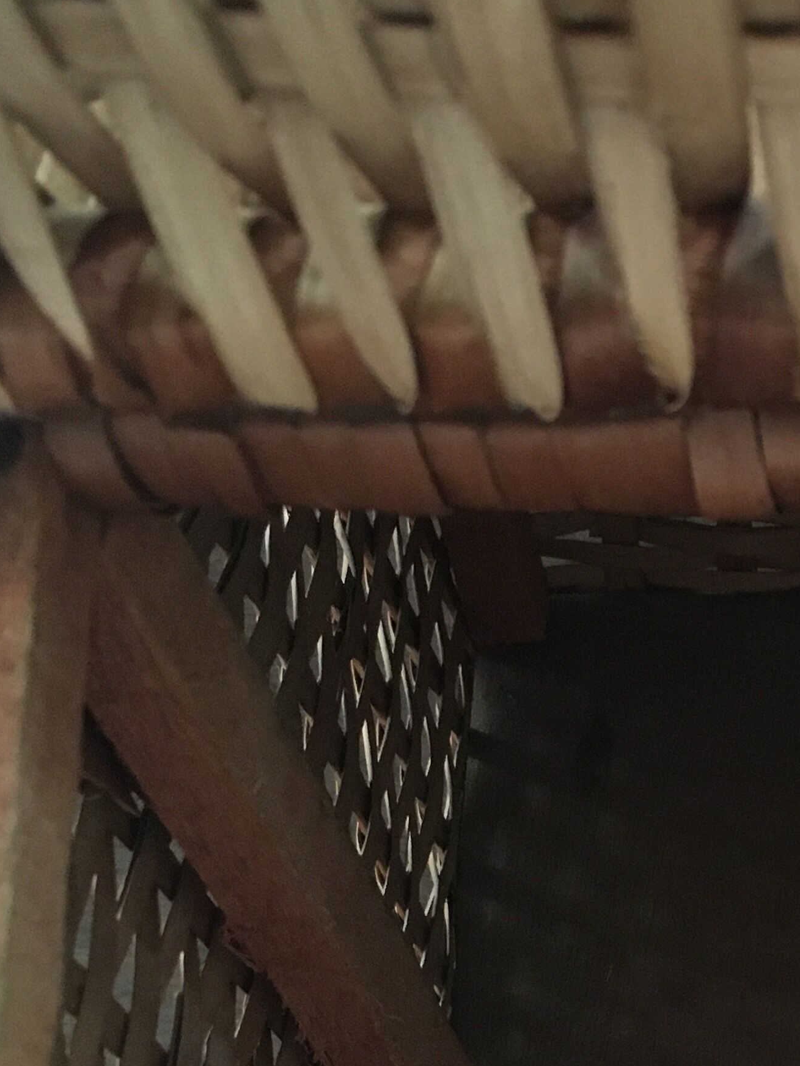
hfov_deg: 21.0
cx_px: 849
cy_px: 943
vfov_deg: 28.0
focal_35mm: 67
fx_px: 2064
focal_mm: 4.15
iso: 200
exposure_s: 1/17
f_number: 2.2
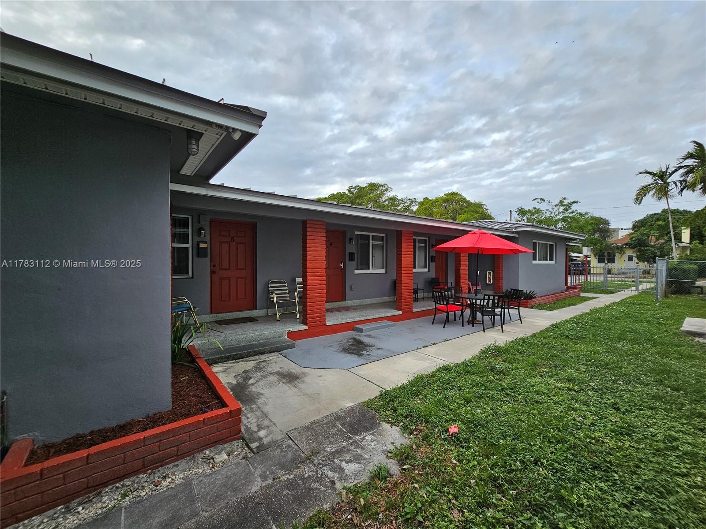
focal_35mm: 13
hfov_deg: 106.2
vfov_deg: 89.9
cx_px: 353
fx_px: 265
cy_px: 264
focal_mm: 2.2
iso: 50
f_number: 2.2
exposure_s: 1/393
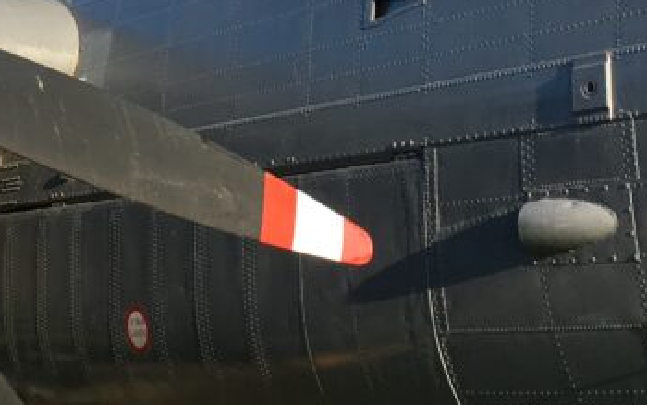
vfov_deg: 14.1
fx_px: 1587
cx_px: 183
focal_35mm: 90
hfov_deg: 22.9
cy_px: -68
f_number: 2.2
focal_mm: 4.15
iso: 25
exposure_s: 1/732
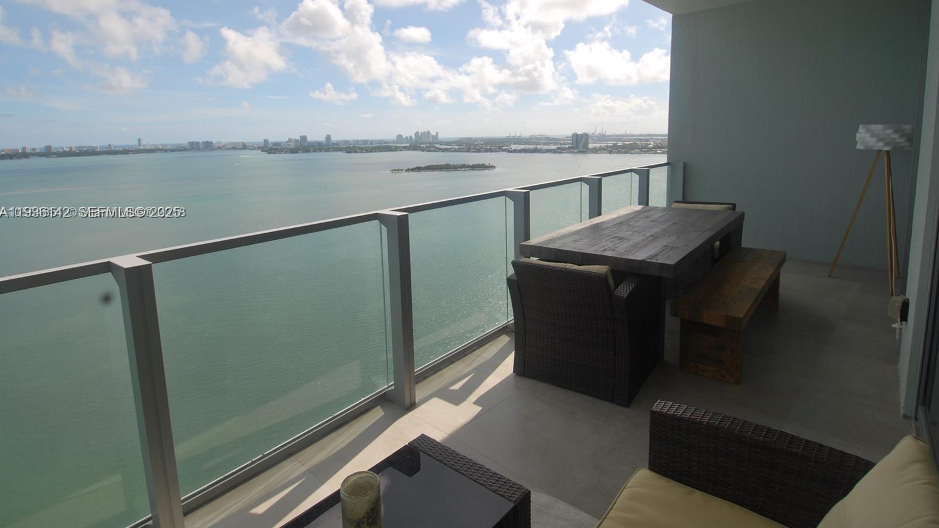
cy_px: 213
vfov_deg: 57.9
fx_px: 473
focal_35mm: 19
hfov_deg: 89.6
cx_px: 469
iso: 100
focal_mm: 12
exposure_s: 1/200
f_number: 10
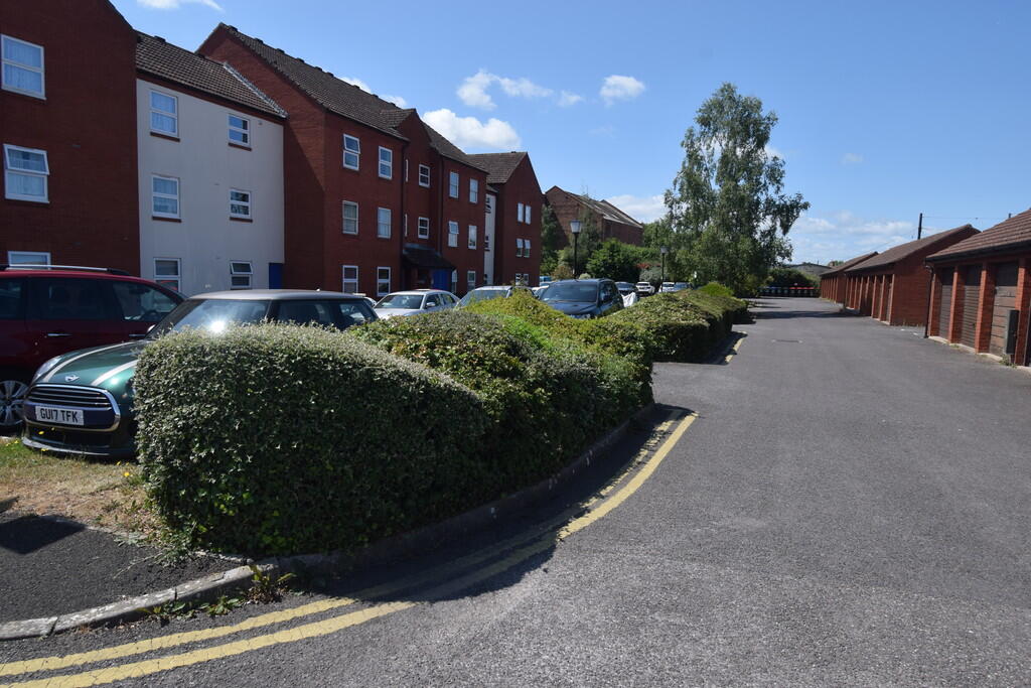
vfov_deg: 59.5
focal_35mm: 21
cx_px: 516
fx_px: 601
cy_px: 344
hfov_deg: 81.2
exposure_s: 1/400
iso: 200
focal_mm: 14
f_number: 10
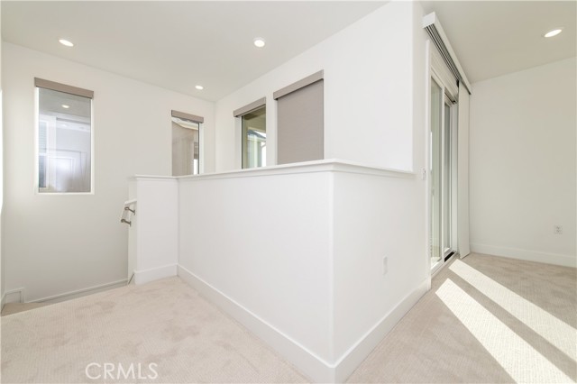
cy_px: 192
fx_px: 224
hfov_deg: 104.3
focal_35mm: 14
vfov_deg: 81.1
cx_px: 288
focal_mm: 14
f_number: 5.6
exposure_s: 1/125
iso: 140
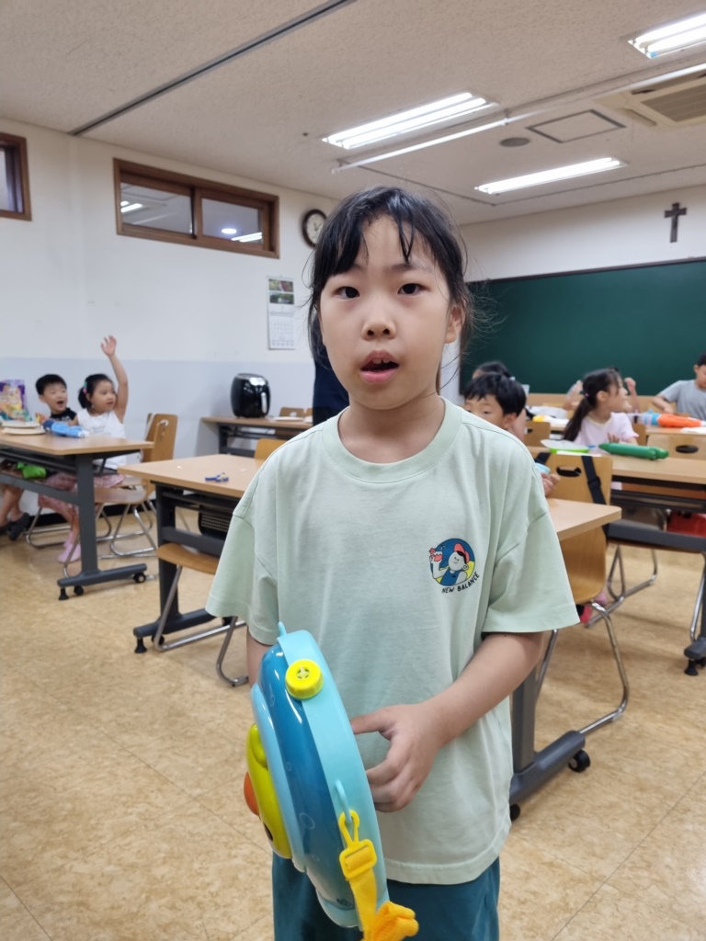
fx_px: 707
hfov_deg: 53.1
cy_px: 470
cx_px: 353
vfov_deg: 67.3
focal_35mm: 26
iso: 250
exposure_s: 1/120
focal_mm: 5.4
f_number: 1.8
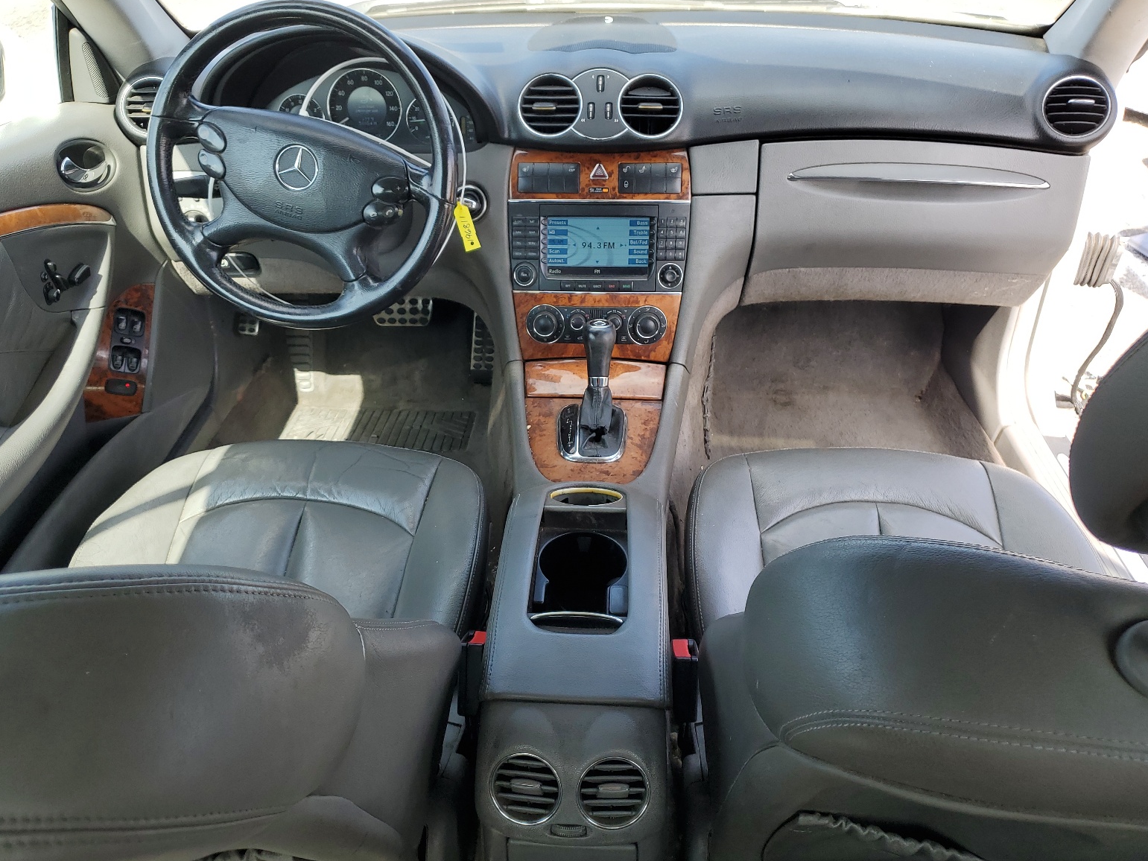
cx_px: 554
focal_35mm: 27
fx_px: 895
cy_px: 438
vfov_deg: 51.4
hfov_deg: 65.3
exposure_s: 1/357
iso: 50
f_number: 1.5
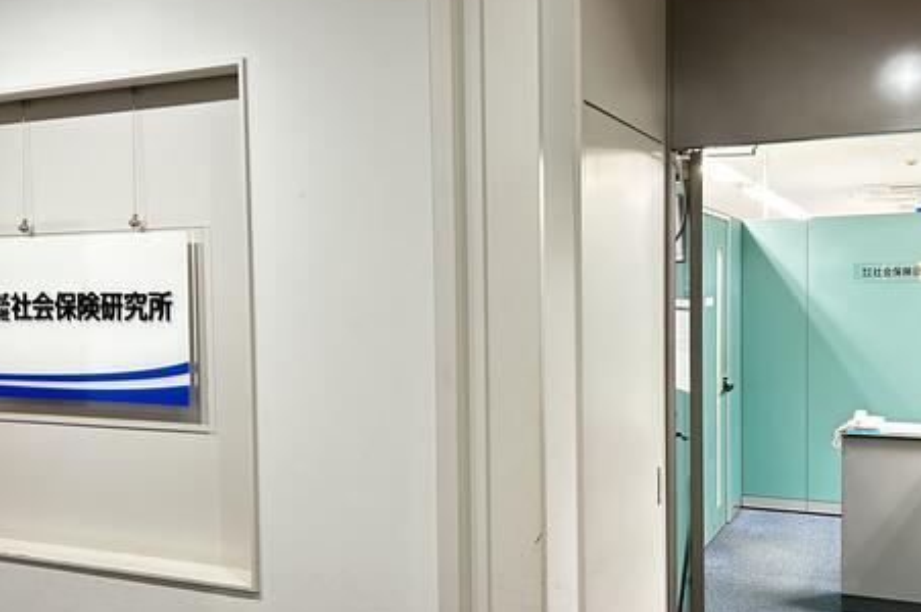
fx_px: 920
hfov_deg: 52.9
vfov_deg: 36.8
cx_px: 545
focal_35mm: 36
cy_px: 330
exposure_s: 1/40
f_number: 1.5
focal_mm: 5.7
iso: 400
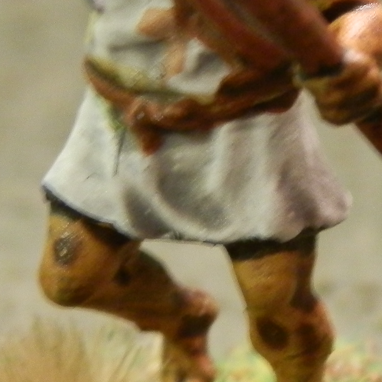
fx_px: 2772
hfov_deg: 7.9
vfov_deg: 7.9
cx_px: 298
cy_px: 118
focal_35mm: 222
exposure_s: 1/8
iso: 250
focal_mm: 10.99
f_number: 3.7
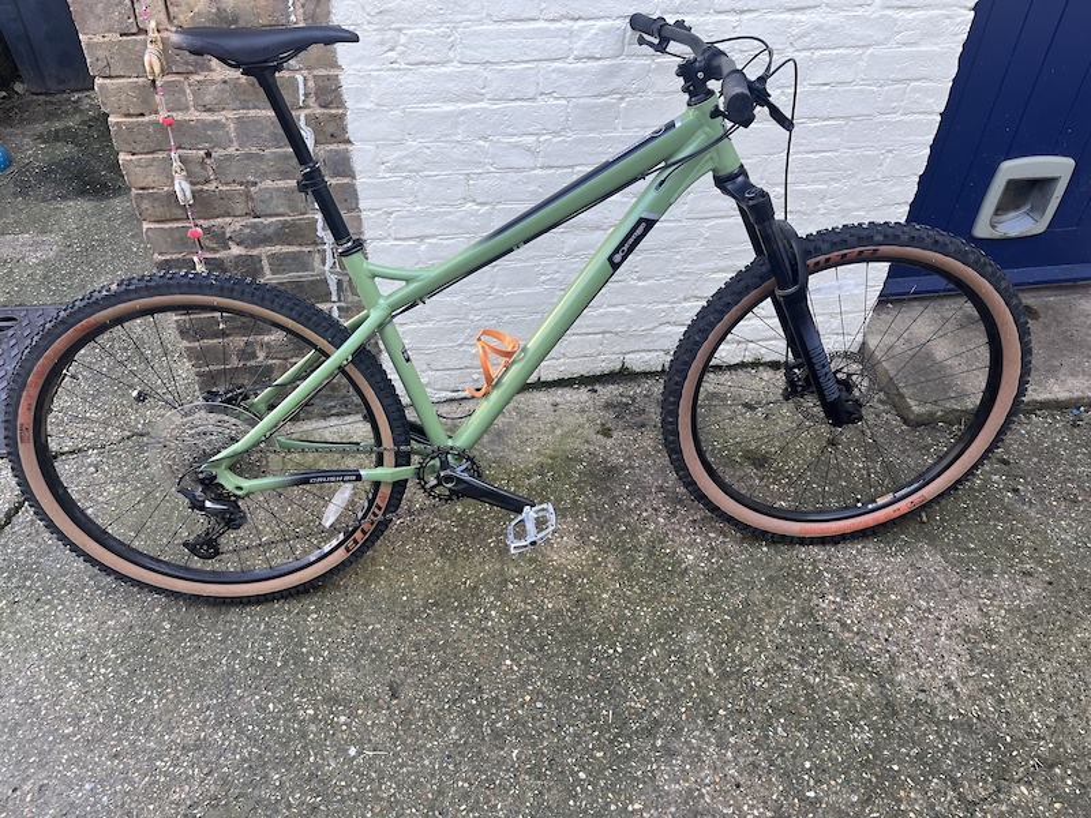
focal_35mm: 26
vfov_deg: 53.1
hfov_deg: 67.3
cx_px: 546
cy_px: 409
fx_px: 819
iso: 40
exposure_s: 1/122
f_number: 1.6
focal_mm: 5.1
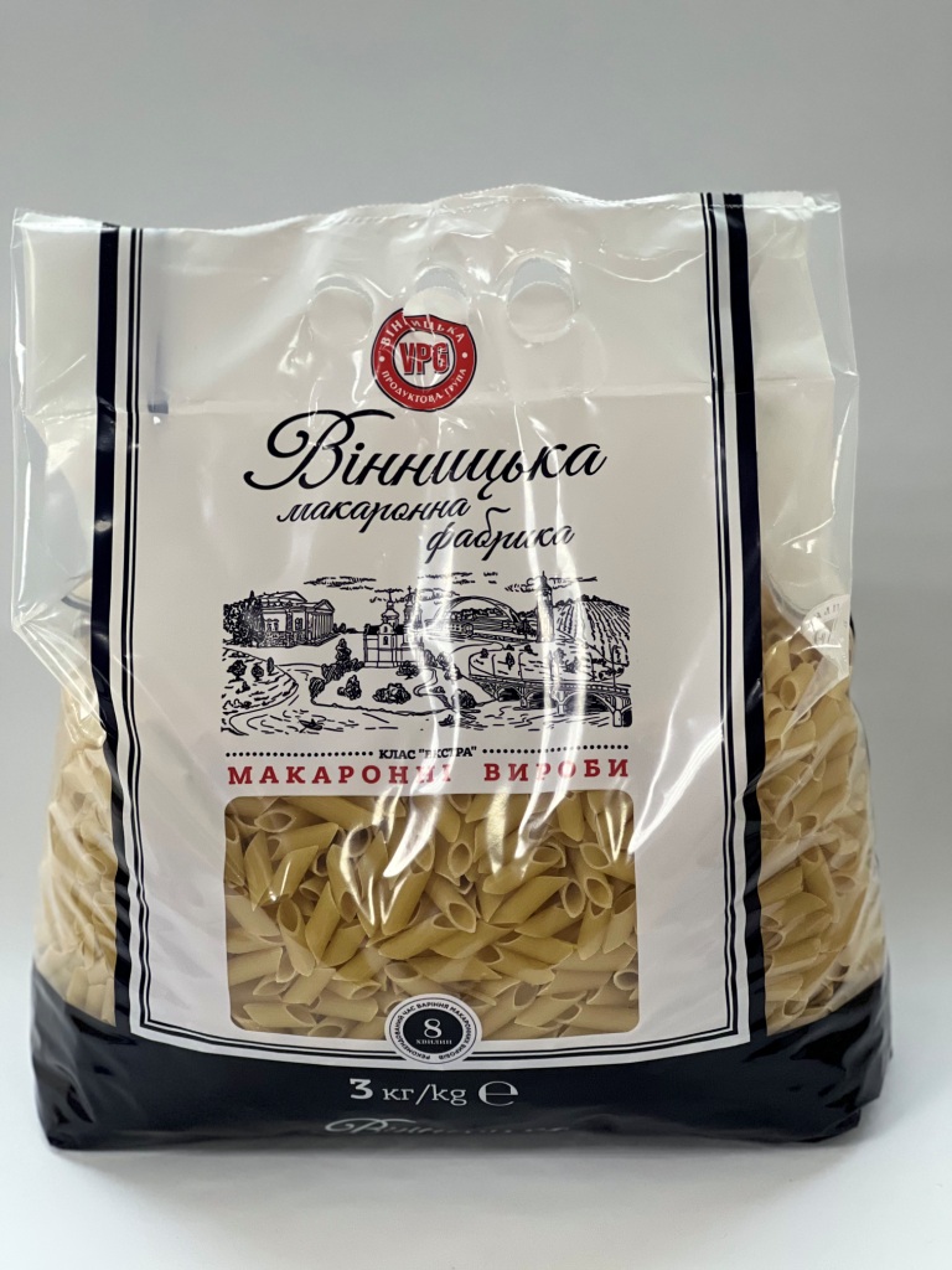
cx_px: 476
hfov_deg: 19.1
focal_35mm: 77
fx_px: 2824
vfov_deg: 25.3
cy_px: 635
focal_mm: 9
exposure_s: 1/92
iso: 250
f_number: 2.8
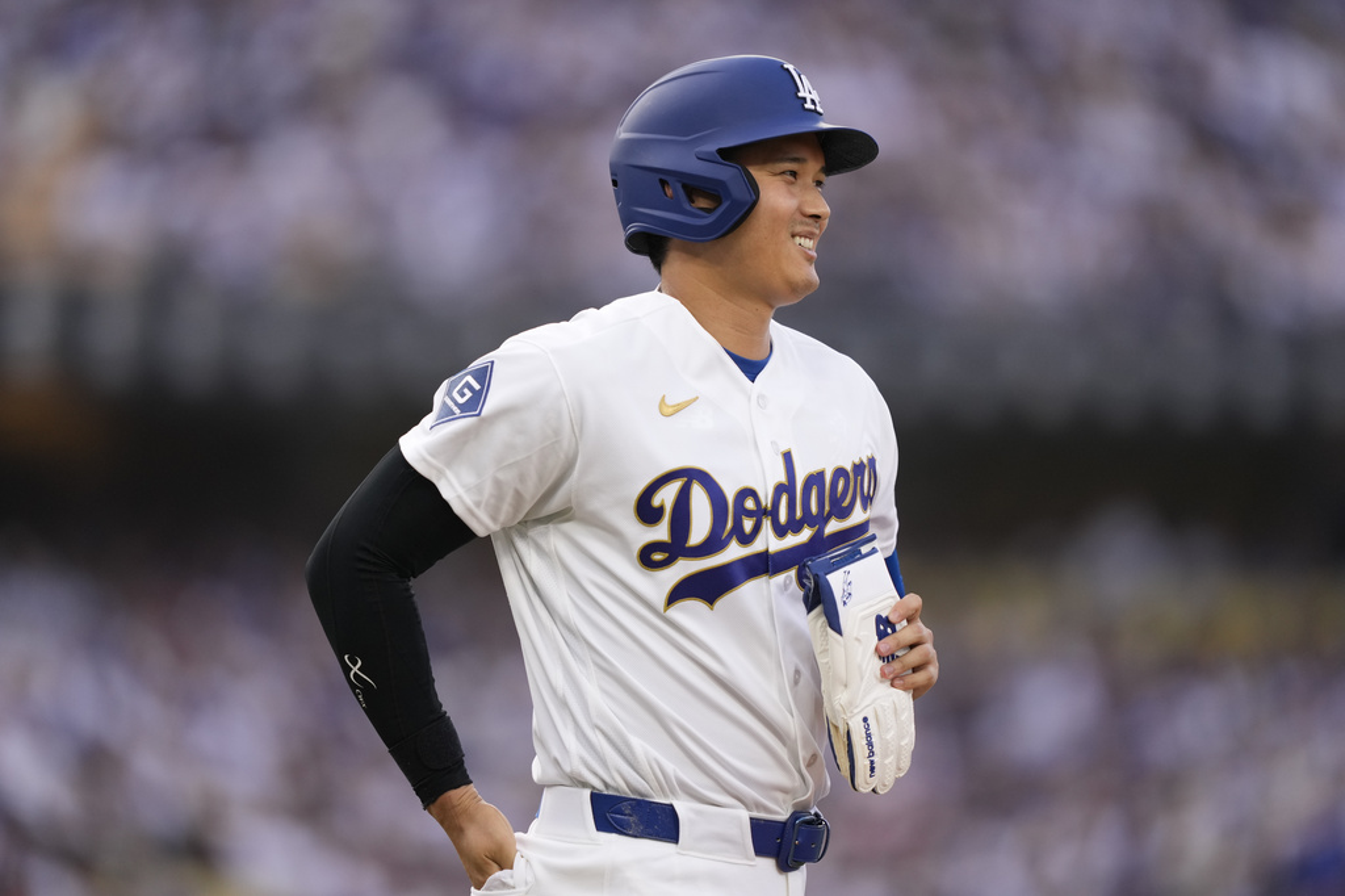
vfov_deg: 3.4
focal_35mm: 400
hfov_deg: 5.2
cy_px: 448
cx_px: 672
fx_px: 14939
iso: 1250
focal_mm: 400
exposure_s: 1/3200
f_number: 2.8
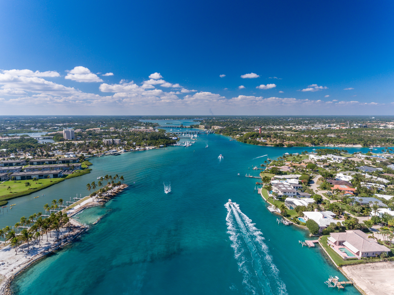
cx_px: 197
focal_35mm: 20
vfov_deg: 65.9
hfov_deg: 81.8
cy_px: 148
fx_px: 228
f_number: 2.8
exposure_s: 1/150
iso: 100
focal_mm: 3.61
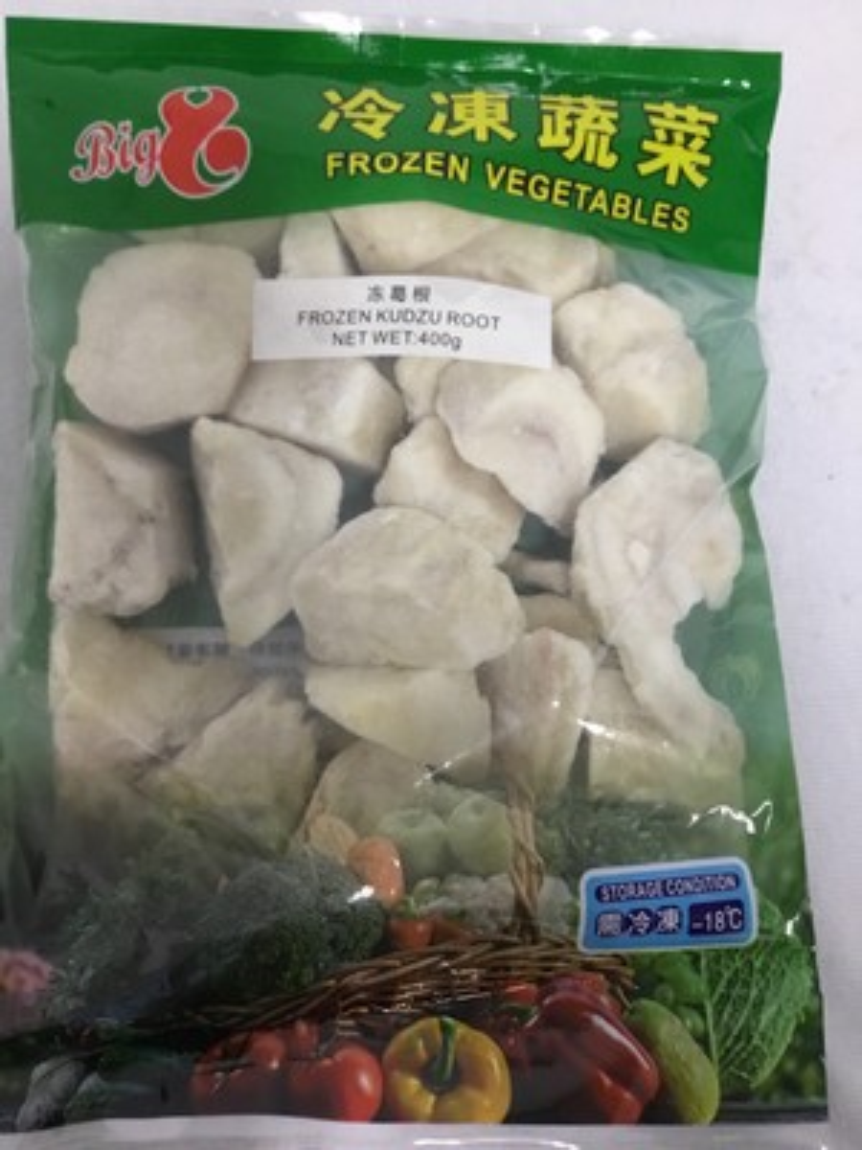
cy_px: 575
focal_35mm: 31
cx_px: 431
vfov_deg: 58.4
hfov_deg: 45.4
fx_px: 1029
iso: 160
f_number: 2.4
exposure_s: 1/33
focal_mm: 3.3
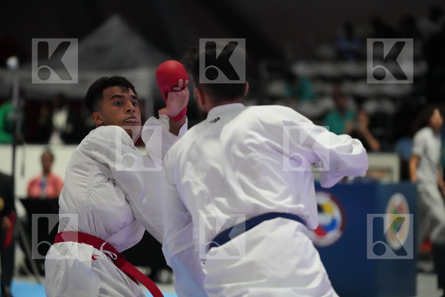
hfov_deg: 15.2
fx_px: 1669
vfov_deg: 10.2
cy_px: 148
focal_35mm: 135
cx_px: 222
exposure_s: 1/800
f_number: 2.8
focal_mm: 135
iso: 12800
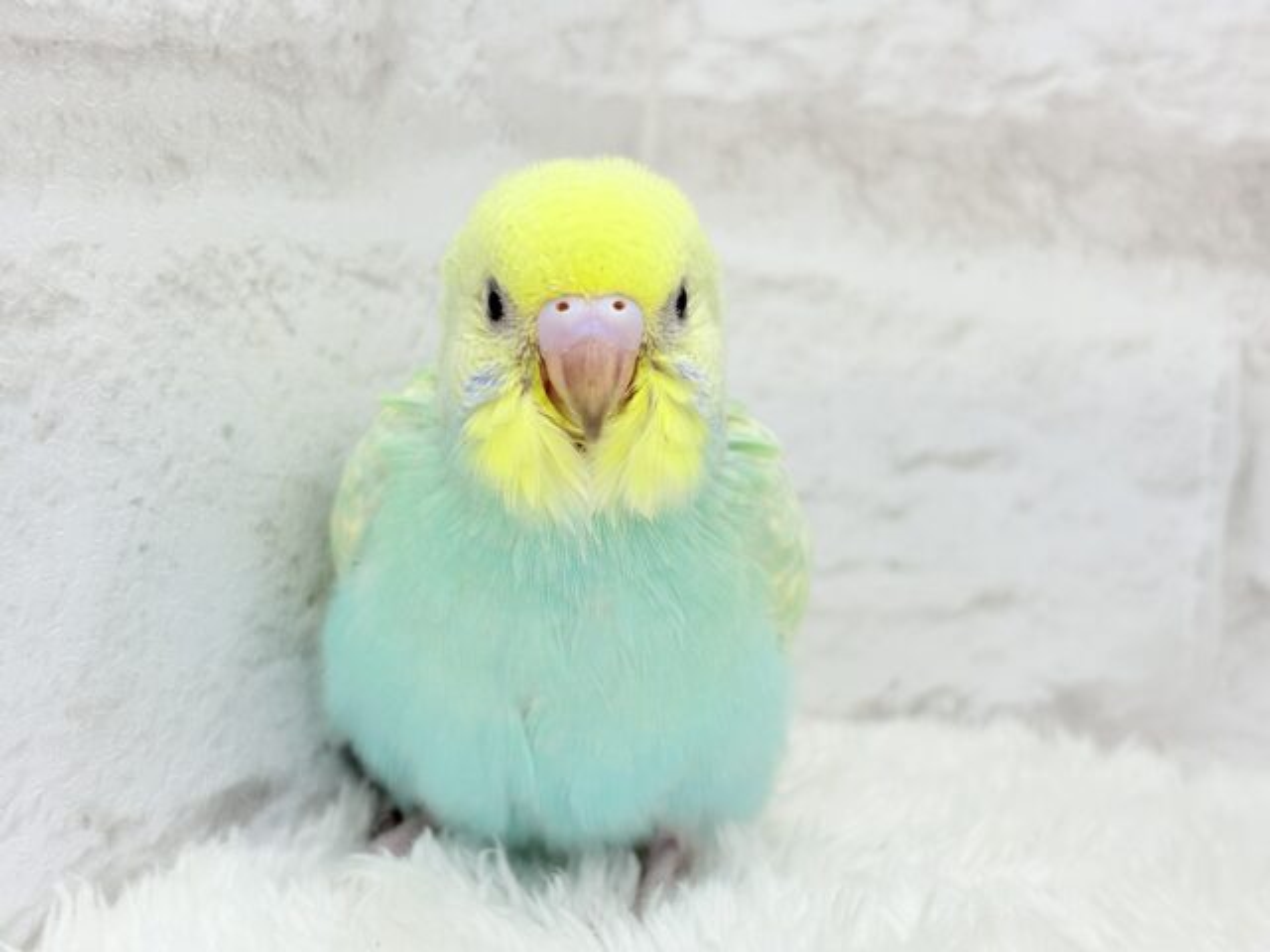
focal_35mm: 52
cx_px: 635
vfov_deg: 28.0
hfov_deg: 36.8
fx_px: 1908
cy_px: 476
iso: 64
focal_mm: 5.96
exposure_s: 1/100
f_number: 1.6
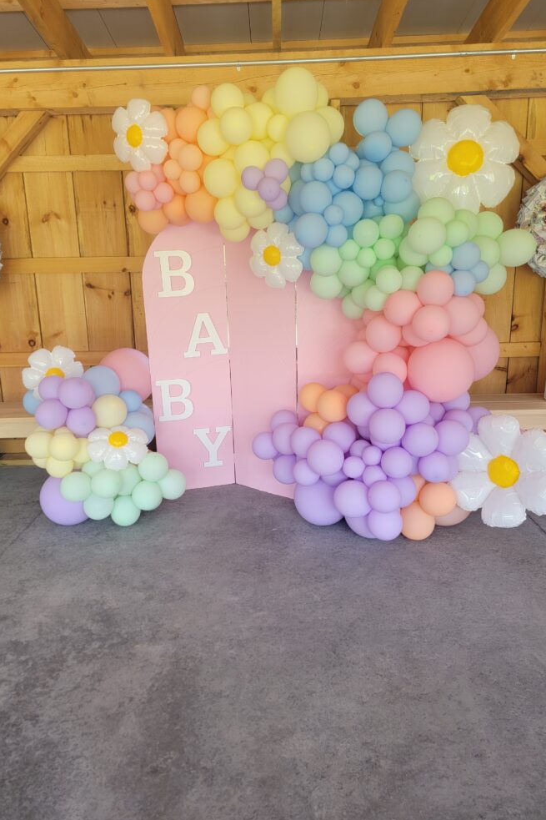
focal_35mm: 26
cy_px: 398
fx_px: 592
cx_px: 266
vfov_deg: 69.4
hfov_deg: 49.5
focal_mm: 6.7
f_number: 1.8
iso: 80
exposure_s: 1/120
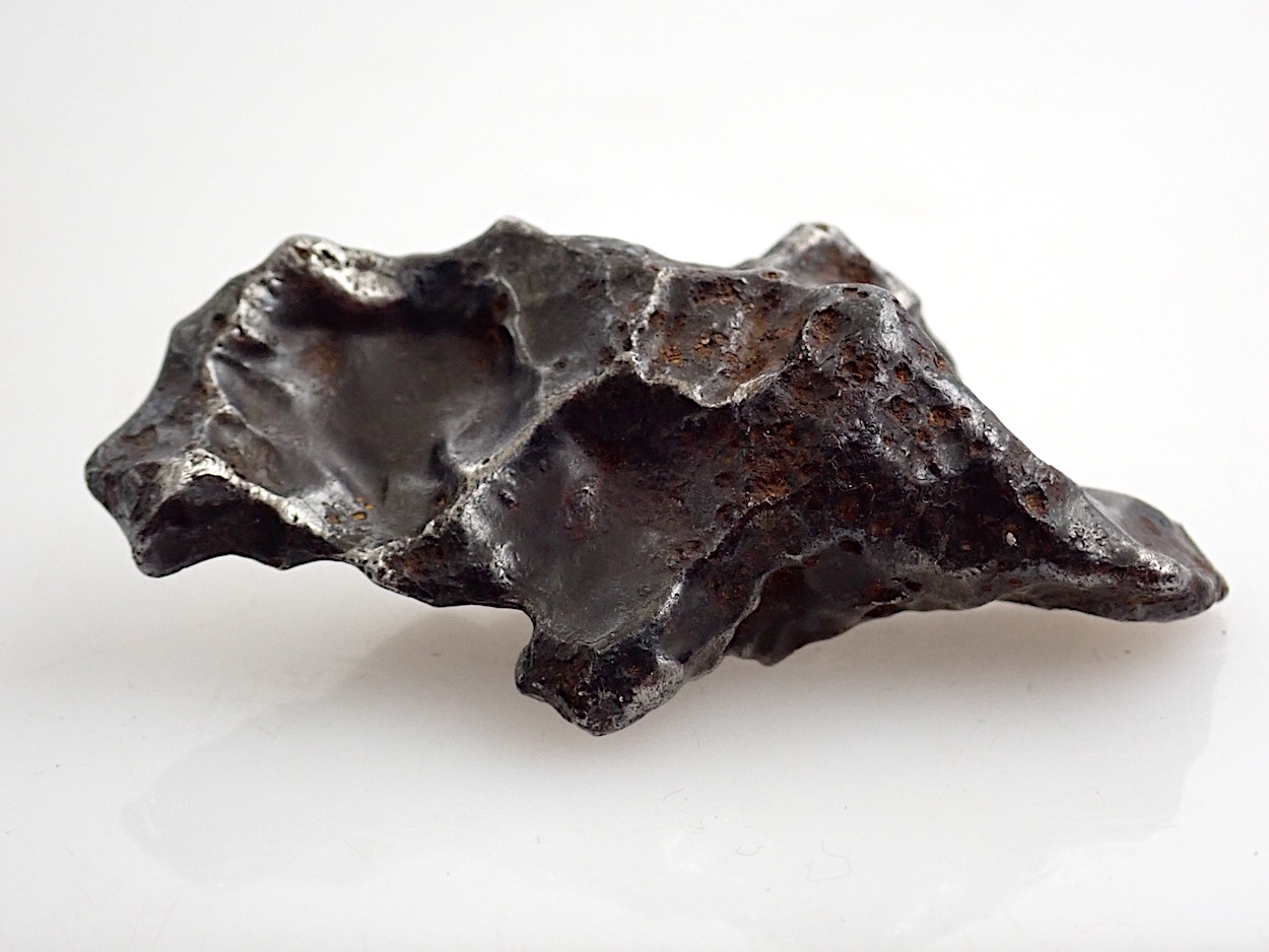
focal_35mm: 94
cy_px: 476
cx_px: 634
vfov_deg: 15.7
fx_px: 3447
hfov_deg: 20.9
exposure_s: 1/80
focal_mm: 16.79
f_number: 4.7
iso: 800
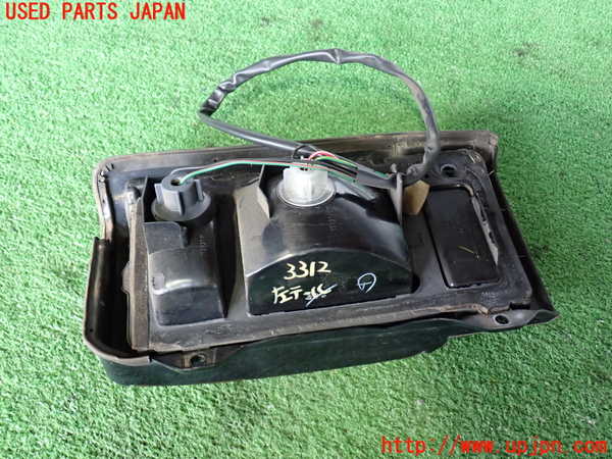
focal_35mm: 32
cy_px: 230
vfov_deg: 44.2
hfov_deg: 56.8
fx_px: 566
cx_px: 306
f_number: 2.4
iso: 500
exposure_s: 1/30
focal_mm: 5.79
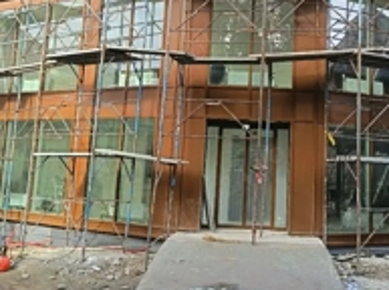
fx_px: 606
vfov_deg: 26.5
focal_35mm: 54
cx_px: 260
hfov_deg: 35.3
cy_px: 60
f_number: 1.75
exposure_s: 1/286
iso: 100
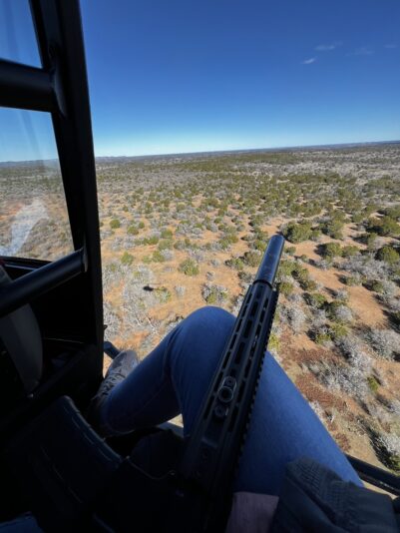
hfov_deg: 90.0
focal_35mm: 13
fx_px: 200
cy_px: 266
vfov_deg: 106.2
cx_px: 200
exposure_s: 1/769
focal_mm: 1.57
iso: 32
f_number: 1.8
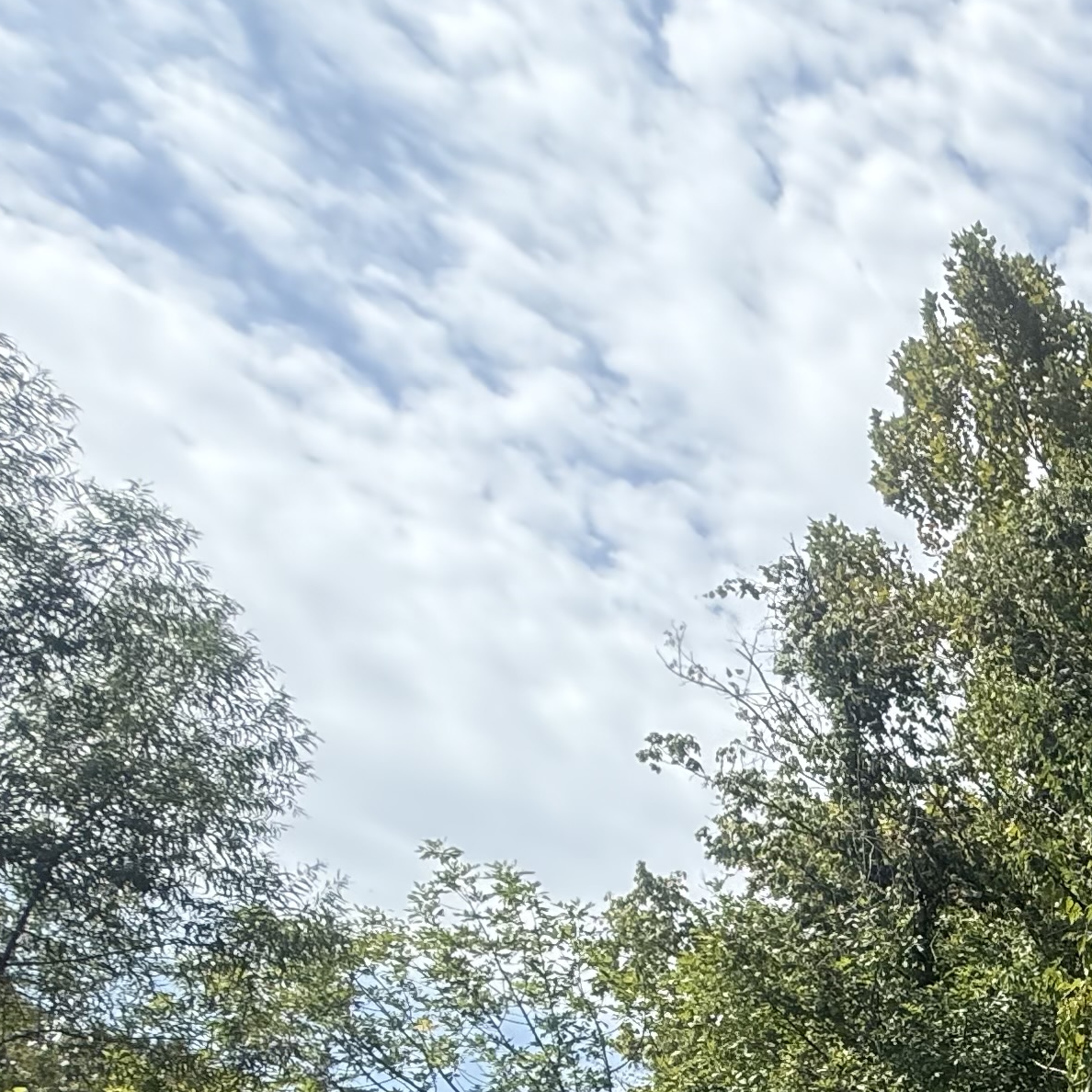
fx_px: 1499
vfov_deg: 32.9
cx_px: 1649
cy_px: 1306
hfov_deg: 27.3
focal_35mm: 42
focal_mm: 2.22
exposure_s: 1/770
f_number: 2.2
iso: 64
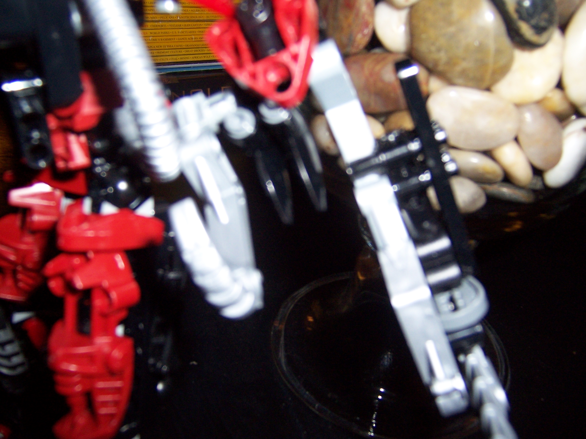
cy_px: 220
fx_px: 559
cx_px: 293
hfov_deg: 55.4
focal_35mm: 33
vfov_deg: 42.9
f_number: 2.8
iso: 140
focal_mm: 5.5
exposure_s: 1/60
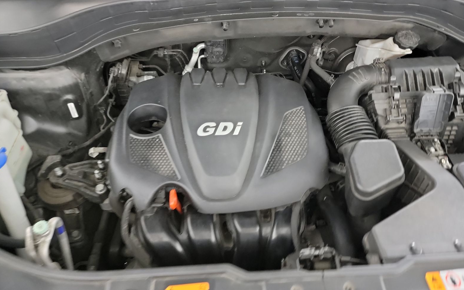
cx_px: 235
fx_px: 329
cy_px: 137
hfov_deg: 70.4
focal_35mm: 26
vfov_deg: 47.6
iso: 1923
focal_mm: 6.7
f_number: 1.8
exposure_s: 1/14
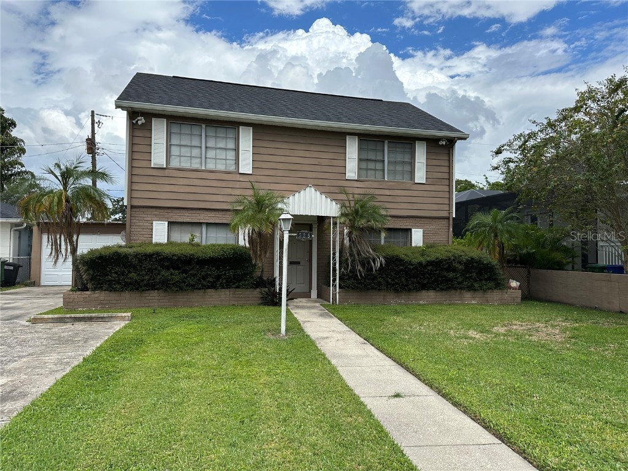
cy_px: 236
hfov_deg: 71.6
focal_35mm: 24
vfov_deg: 56.8
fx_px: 435
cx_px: 314
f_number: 1.78
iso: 80
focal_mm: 6.86
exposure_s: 1/3597
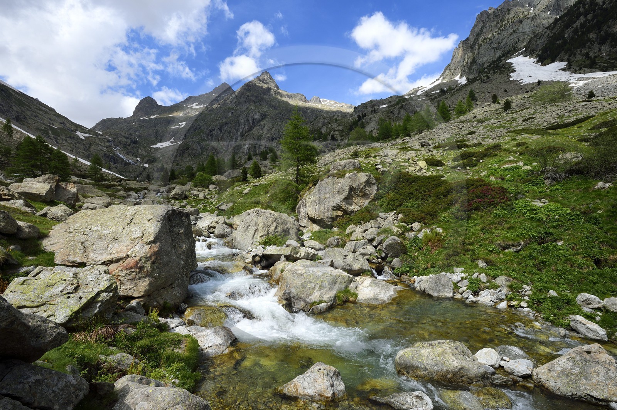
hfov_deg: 96.8
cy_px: 205
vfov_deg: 73.6
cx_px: 308
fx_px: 274
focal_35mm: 16
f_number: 16
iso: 200
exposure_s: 1/160
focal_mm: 16
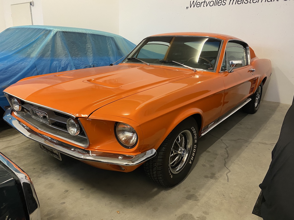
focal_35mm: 26
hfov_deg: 67.3
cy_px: 110
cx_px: 147
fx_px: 221
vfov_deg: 53.1
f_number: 1.8
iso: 250
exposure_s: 1/50
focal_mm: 4.25
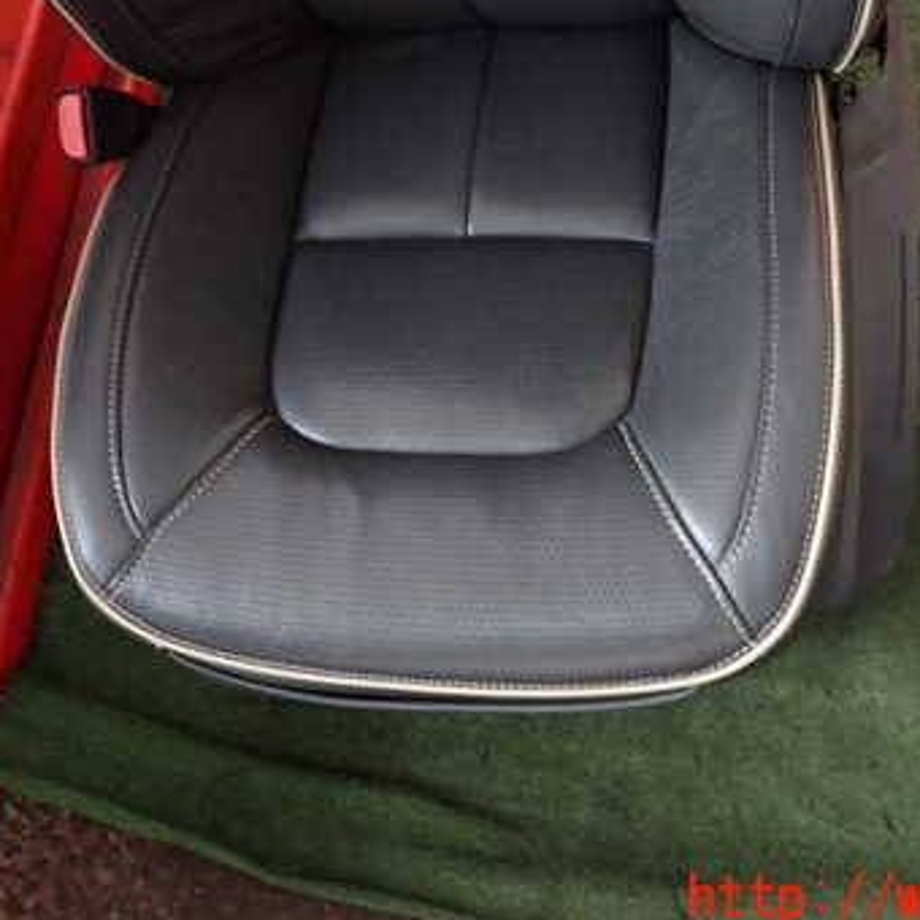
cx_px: 487
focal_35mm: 39
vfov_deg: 42.4
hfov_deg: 42.8
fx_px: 1173
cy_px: 325
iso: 640
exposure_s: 1/30
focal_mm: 4.5
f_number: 2
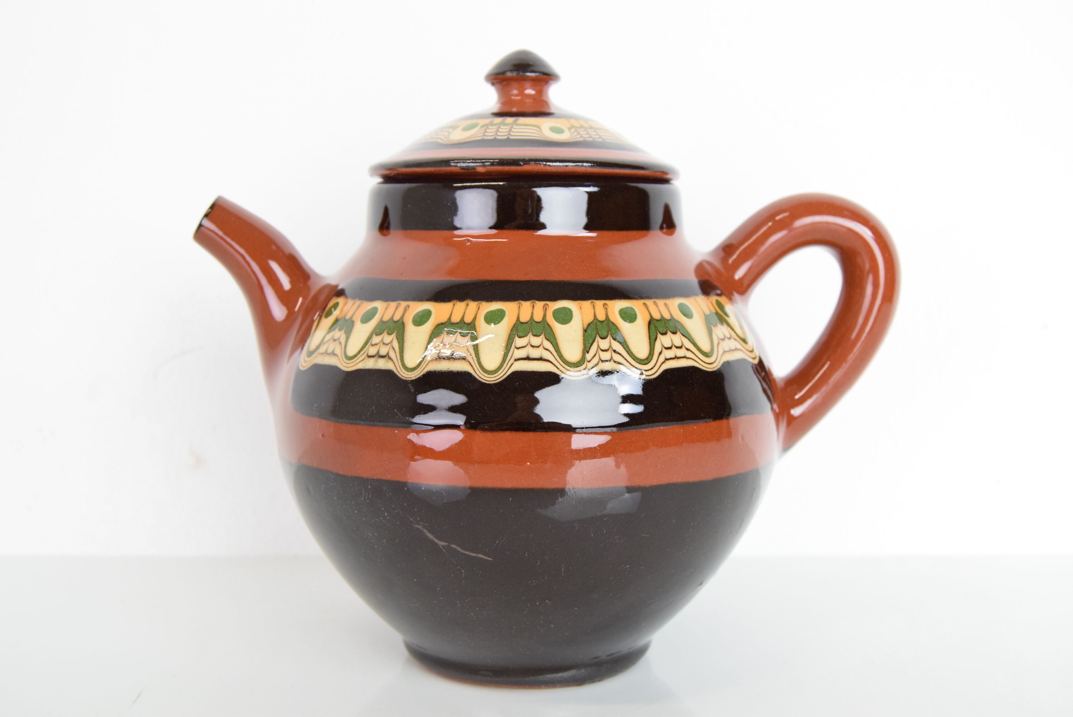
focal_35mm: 42
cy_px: 358
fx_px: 1253
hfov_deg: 46.4
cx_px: 536
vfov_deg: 31.9
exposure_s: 1/160
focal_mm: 28
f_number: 6.3
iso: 1600
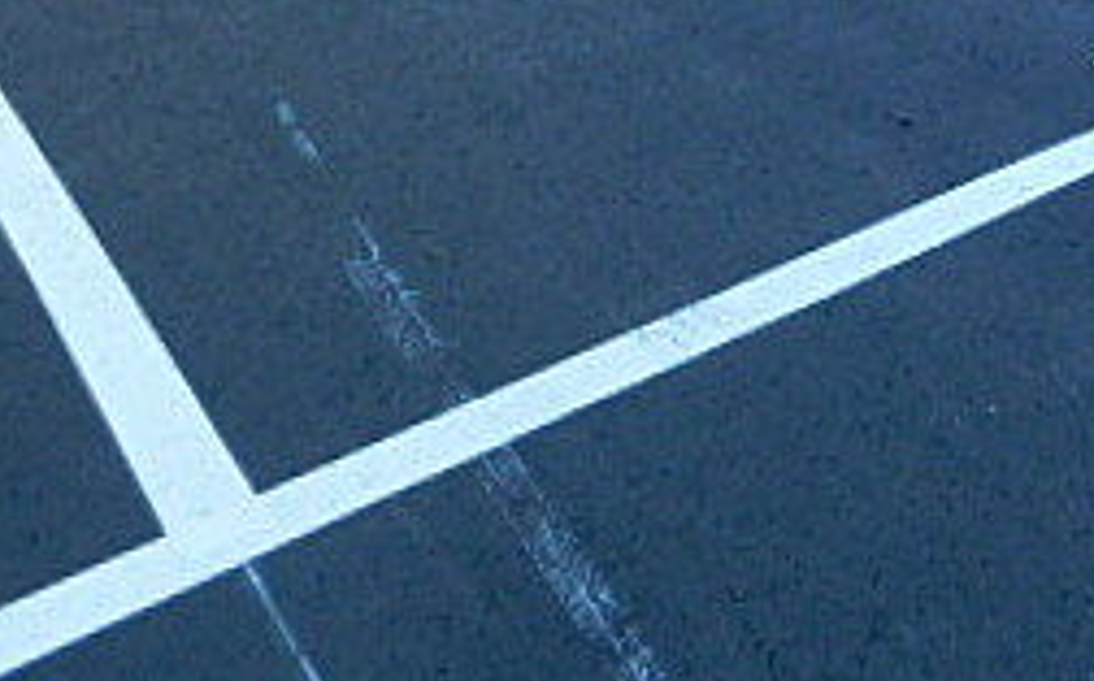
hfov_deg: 31.6
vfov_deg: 18.7
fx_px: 1847
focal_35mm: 62
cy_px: -312
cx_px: 959
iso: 125
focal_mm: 4
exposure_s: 1/250
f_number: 3
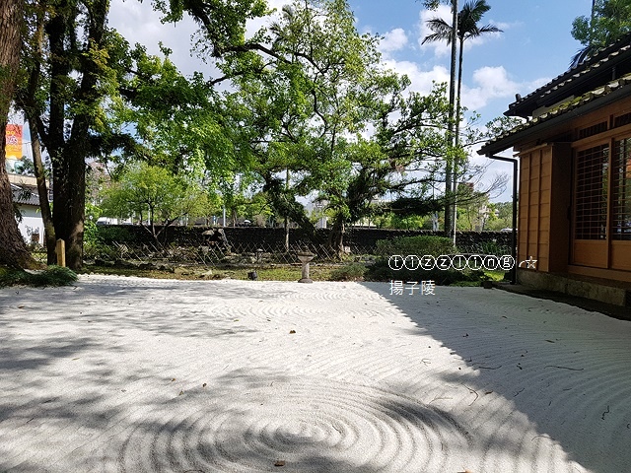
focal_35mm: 26
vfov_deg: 53.1
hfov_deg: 67.3
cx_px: 316
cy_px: 236
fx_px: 474
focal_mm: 4.2
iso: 50
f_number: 1.7
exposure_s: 1/2536
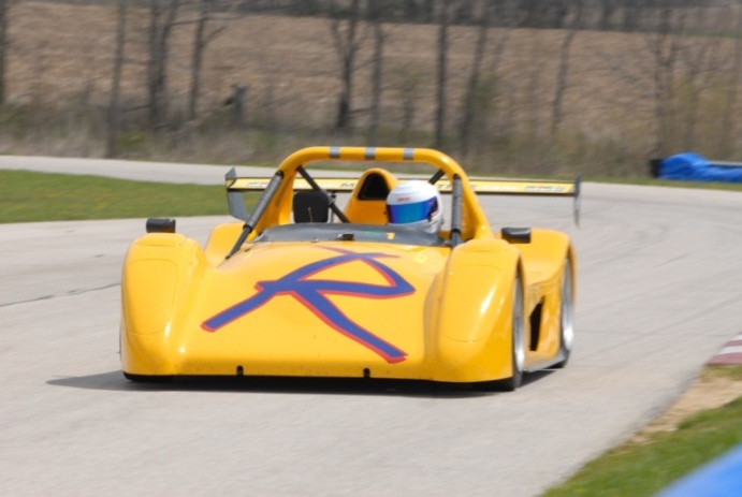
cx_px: 371
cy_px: 248
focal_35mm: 300
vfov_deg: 4.6
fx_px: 6193
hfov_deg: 6.9
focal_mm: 200
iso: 125
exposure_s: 1/160
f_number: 11
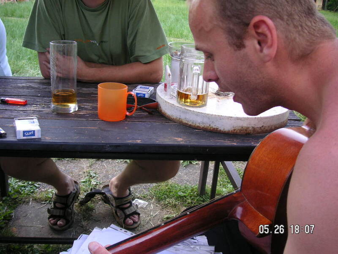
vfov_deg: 38.7
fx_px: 361
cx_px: 169
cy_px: 127
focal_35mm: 37
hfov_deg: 50.1
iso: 50
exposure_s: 1/60
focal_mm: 6.1
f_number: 2.8
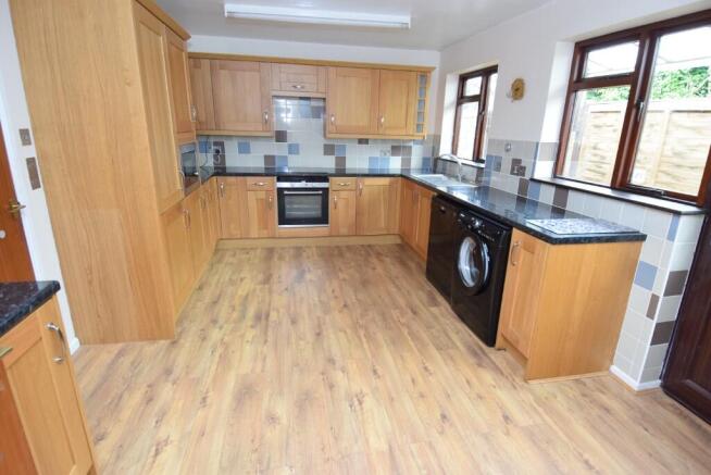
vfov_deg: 67.5
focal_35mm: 18
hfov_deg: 90.0
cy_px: 238
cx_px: 356
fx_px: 356
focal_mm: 12
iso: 1000
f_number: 4
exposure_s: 1/60
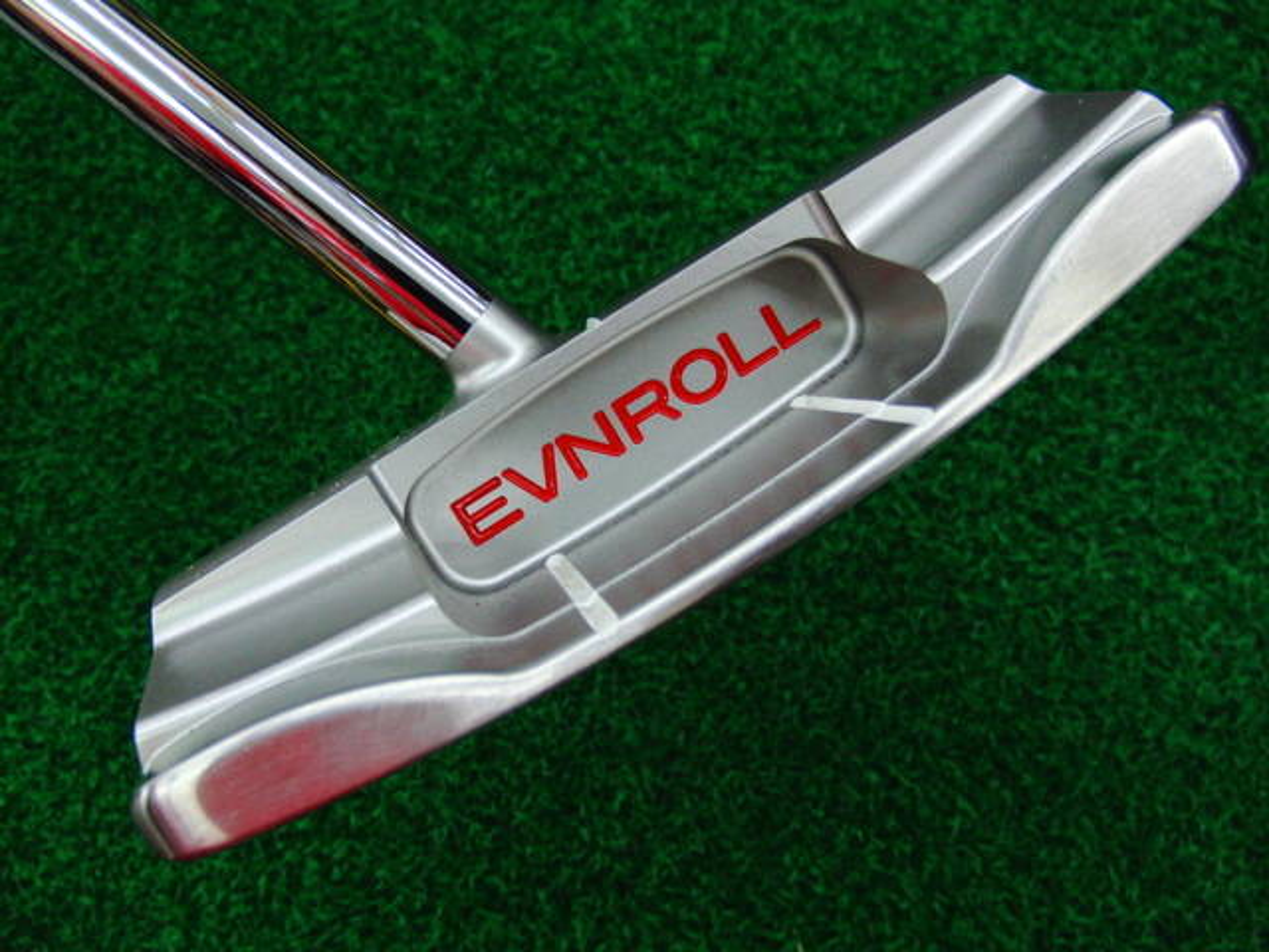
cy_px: 476
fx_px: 1356
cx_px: 634
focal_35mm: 37
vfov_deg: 38.7
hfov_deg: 50.1
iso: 400
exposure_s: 1/80
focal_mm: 6.42
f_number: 3.6
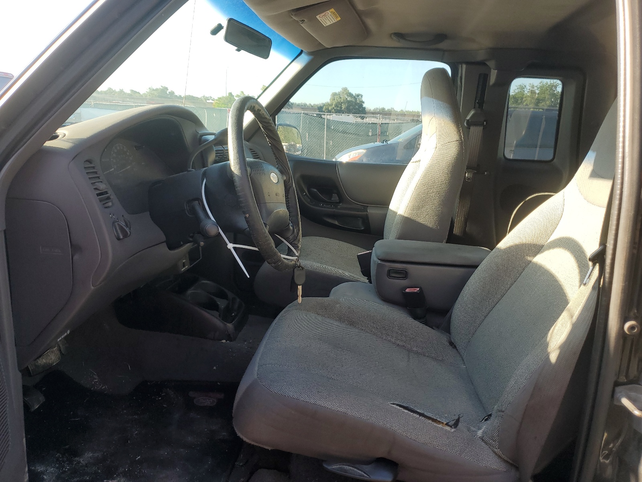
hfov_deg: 67.3
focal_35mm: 26
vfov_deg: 53.1
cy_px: 241
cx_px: 321
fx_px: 482
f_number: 1.5
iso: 50
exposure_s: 1/323
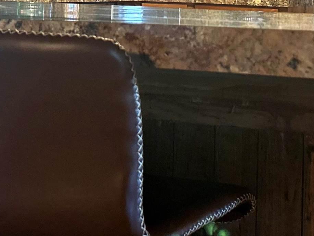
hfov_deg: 22.4
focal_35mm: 87
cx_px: 219
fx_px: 789
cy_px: -20
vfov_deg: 16.5
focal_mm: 5.7
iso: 400
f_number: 1.5
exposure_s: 1/60
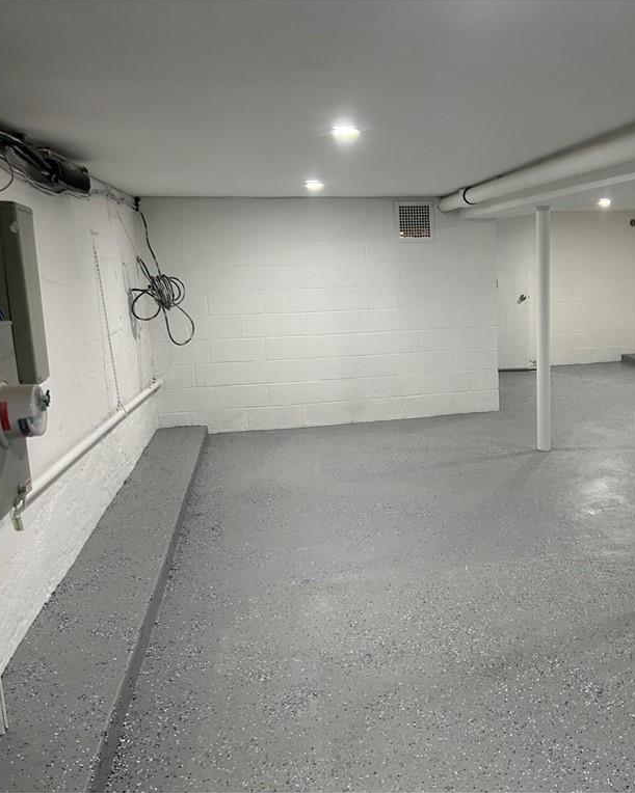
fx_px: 799
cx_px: 474
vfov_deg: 52.8
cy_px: 395
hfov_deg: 42.1
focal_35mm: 34
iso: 200
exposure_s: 1/60
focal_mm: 5.7
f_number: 1.5
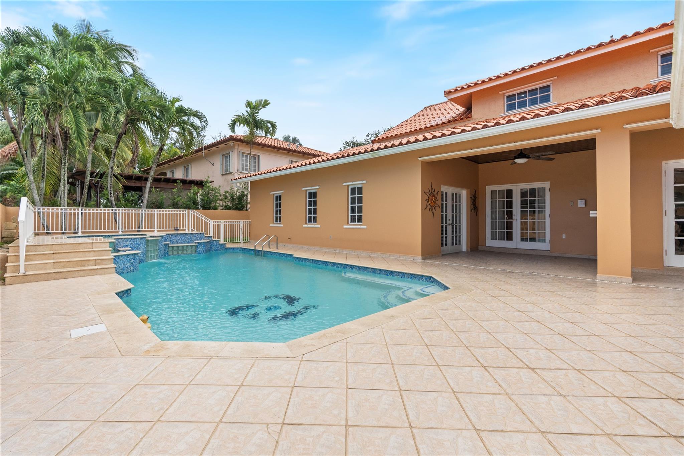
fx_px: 304
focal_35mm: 16
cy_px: 228
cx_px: 342
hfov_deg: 96.7
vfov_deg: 73.7
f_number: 9
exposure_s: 1/500
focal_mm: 16
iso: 800
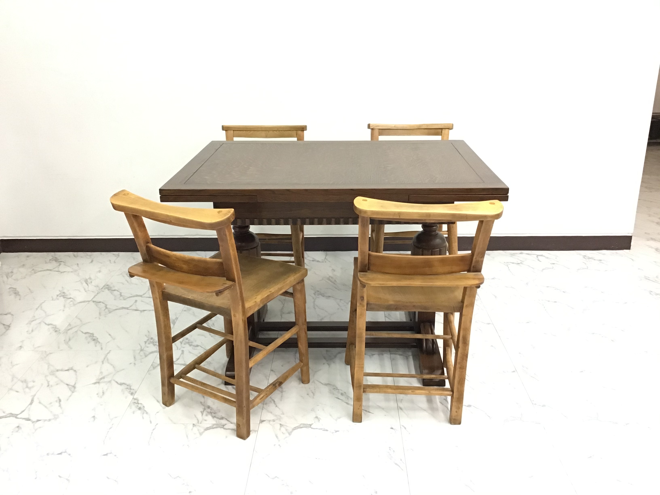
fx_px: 591
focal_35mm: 31
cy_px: 248
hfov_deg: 58.4
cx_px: 330
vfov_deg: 45.4
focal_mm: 3.3
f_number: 2.4
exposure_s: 1/33
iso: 200
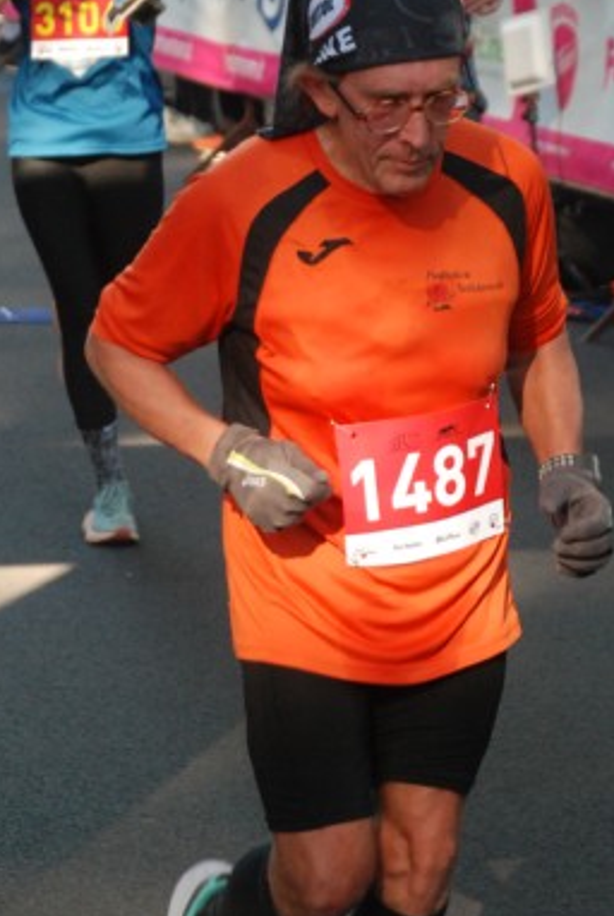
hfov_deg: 7.8
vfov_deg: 11.6
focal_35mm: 177
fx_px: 4506
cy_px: 324
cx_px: 315
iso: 1000
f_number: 5.6
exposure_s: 1/250
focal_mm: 75
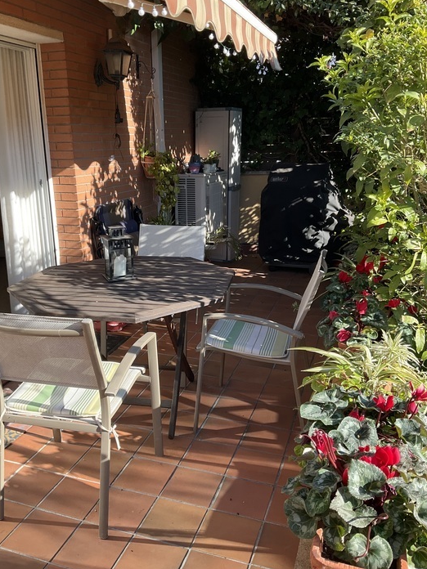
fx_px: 526
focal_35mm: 32
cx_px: 194
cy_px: 284
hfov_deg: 44.1
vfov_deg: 56.8
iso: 25
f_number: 1.8
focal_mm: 3
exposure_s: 1/344
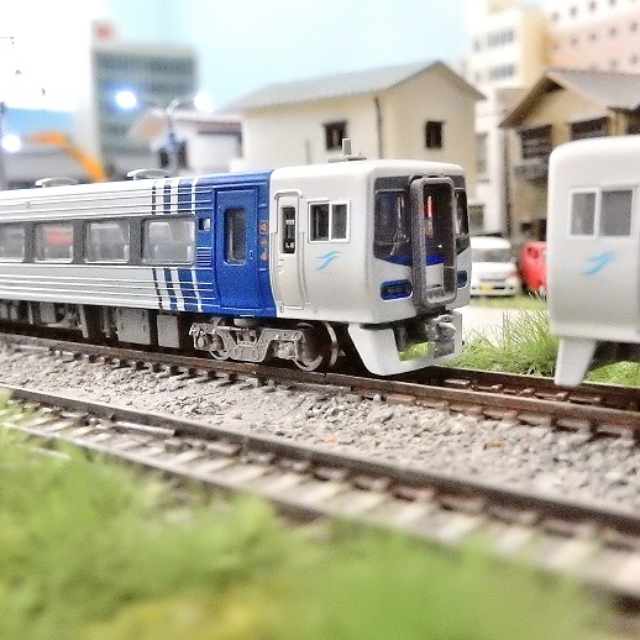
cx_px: 409
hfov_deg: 38.9
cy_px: 317
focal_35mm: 43
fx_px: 899
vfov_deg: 39.2
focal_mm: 6.4
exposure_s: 1/160
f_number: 4
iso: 3200
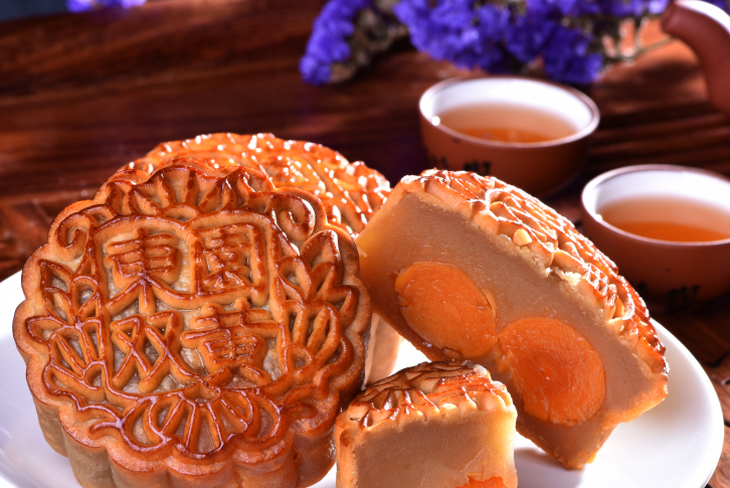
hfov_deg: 13.9
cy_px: 318
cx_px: 419
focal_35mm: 148
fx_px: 3003
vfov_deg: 9.3
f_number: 16
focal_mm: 105
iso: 100
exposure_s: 1/125
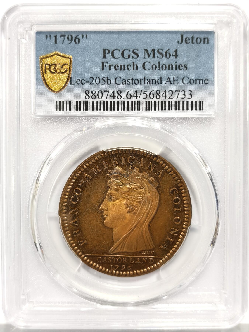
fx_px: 518
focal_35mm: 54
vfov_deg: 35.5
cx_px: 124
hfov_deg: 27.0
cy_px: 166
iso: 200
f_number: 16
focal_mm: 5.56
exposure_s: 1/100
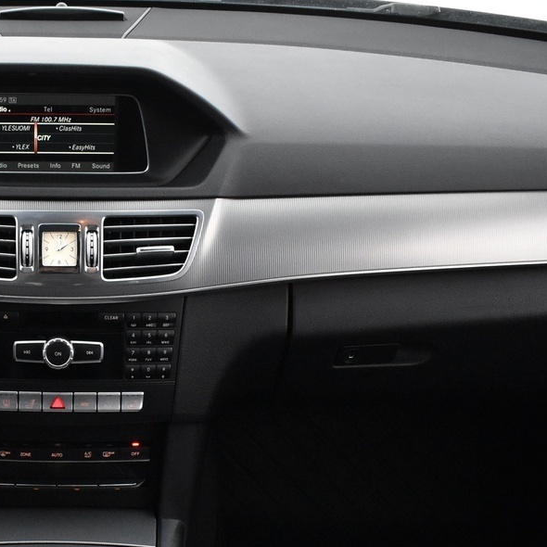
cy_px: 440
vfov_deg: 26.8
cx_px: 56
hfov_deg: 26.4
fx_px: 1126
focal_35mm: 63
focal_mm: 18
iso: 3200
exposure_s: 1/40
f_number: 3.5
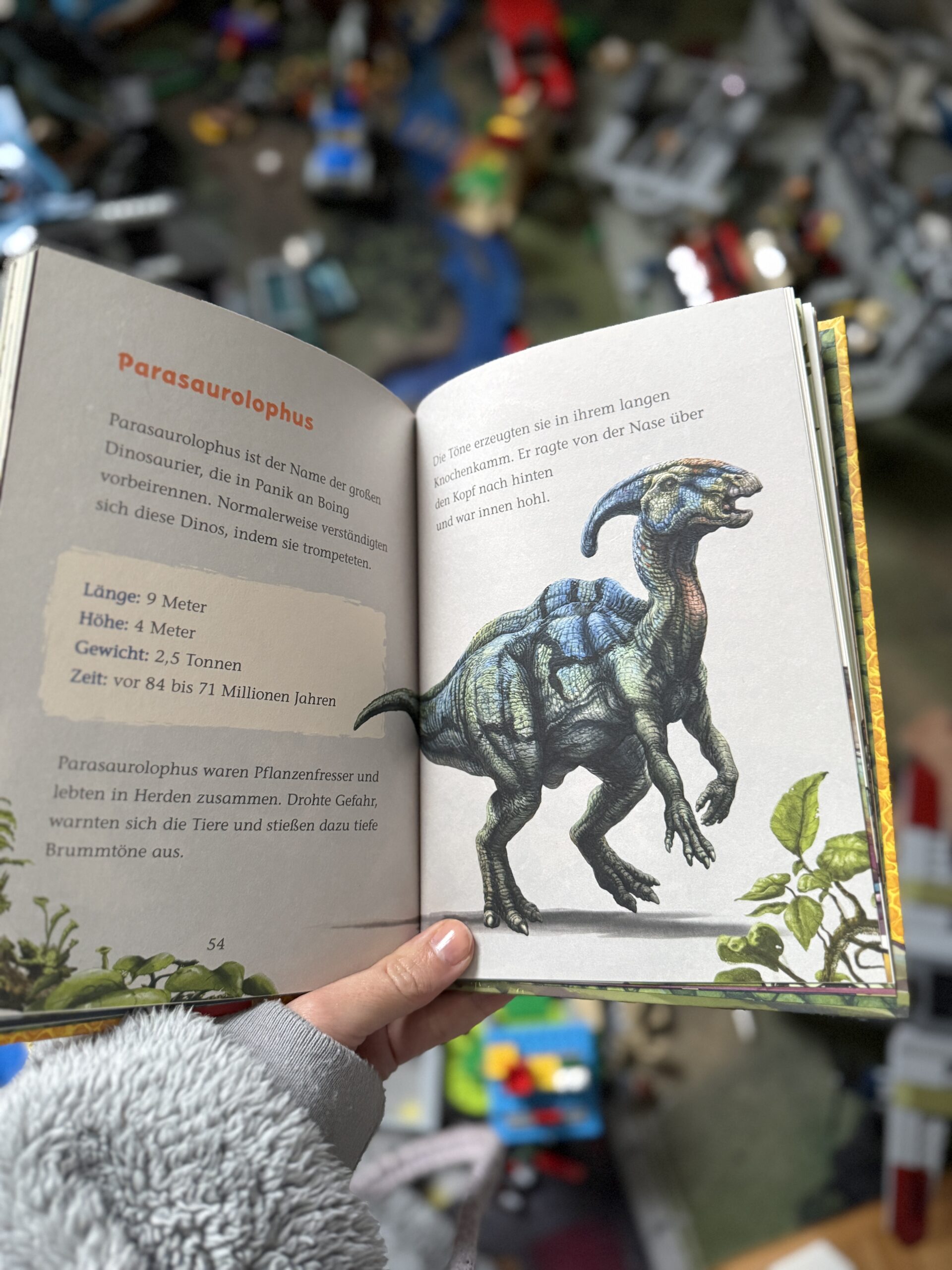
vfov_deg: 71.6
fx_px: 880
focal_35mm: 24
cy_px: 635
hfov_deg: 56.8
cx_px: 476
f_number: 1.78
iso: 500
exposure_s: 1/60
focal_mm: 6.76
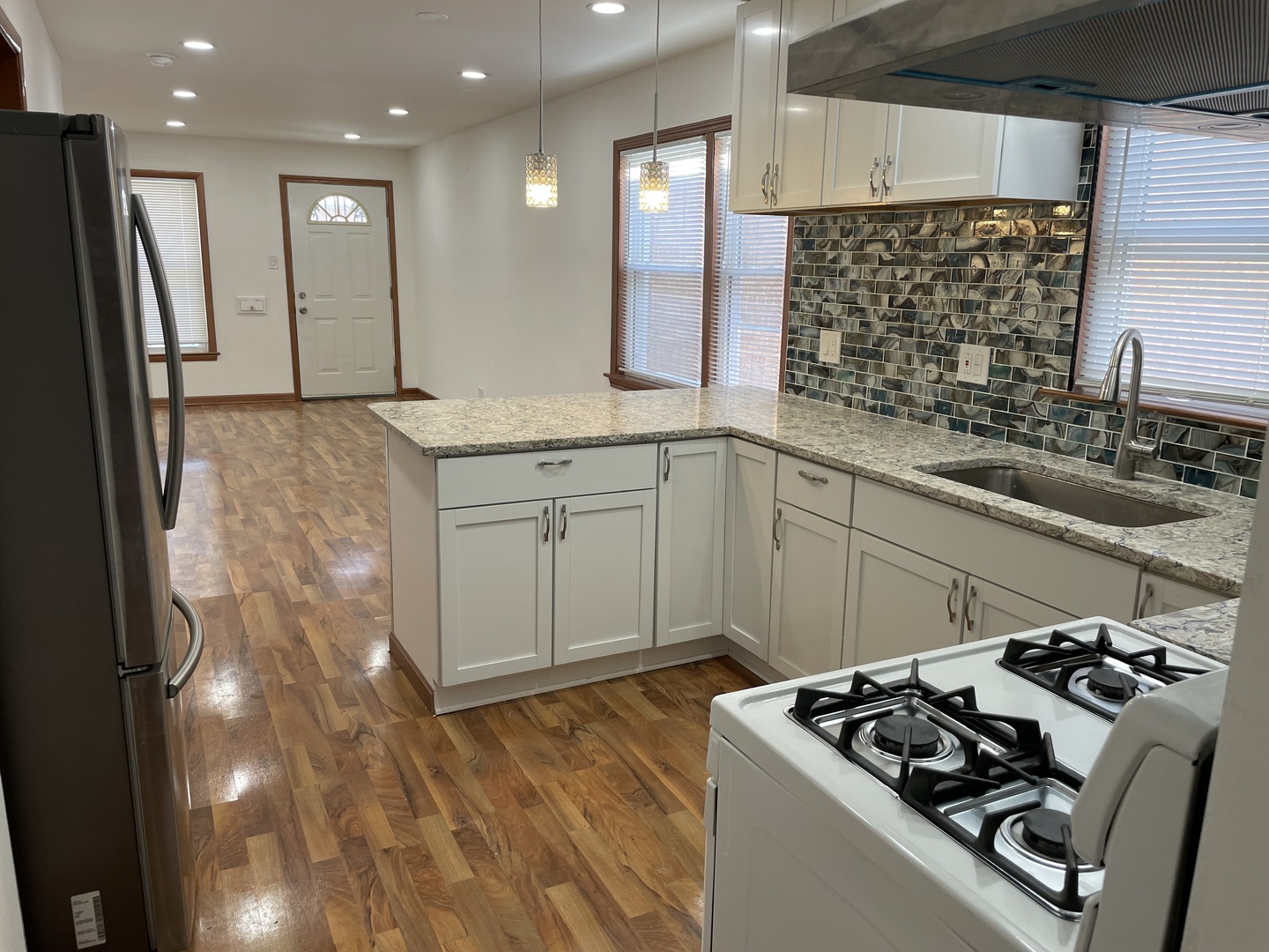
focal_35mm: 26
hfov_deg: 67.3
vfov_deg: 53.1
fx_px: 953
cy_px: 476
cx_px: 634
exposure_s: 1/120
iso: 50
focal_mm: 4.2
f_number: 1.6
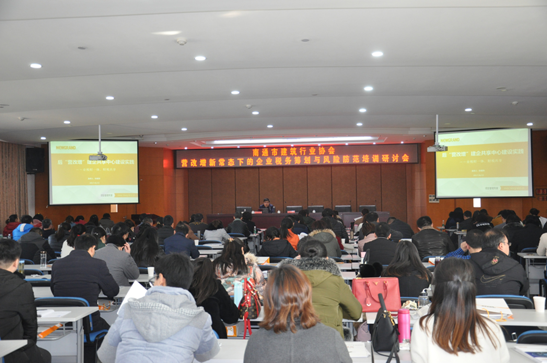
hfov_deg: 49.6
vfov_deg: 34.1
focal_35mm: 39
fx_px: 592
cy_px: 182
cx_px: 274
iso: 800
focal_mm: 26
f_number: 4
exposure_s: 1/80
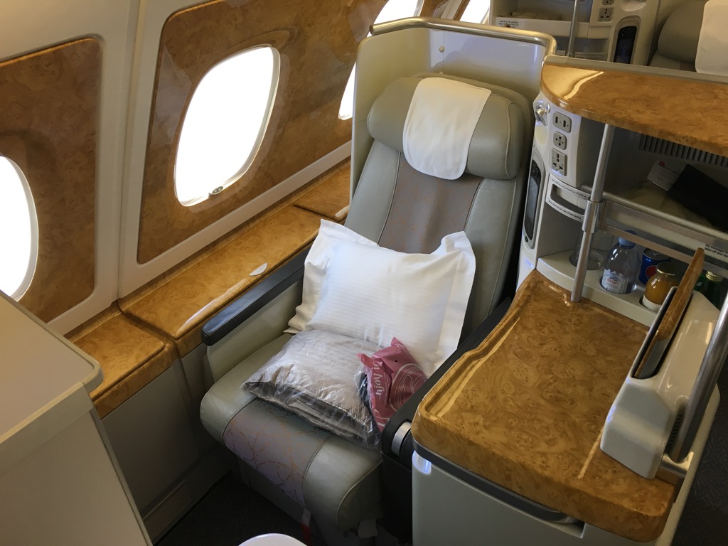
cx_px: 364
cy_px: 273
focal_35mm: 29
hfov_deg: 61.7
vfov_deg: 48.2
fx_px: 610
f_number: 2.2
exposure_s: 1/33
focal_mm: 4.15
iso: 32
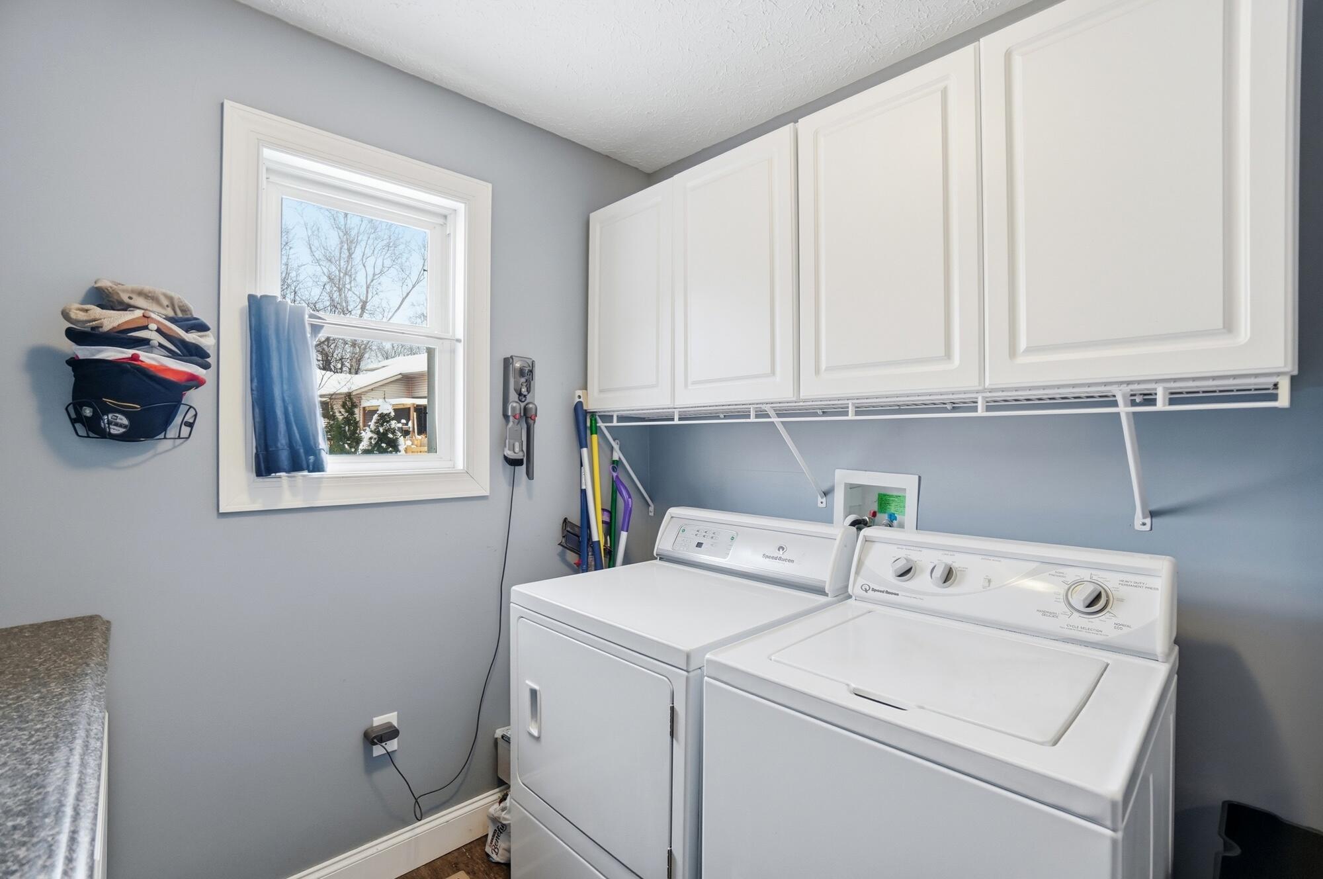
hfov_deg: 100.5
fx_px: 551
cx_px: 662
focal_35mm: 15
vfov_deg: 77.2
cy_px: 440
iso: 100
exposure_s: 1/250
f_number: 4
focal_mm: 10
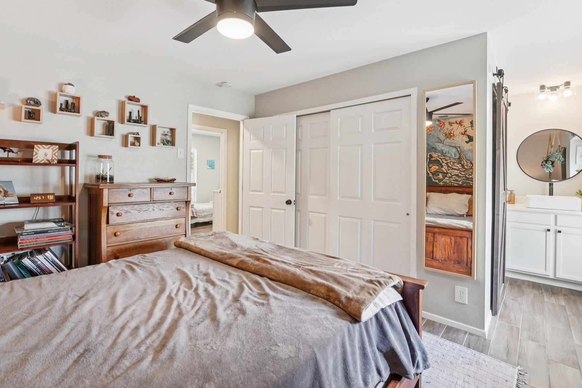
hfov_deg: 96.7
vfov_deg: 73.4
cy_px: 171
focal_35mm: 16
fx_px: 259
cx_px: 288
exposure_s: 1/8
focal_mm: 14
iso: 400
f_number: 8
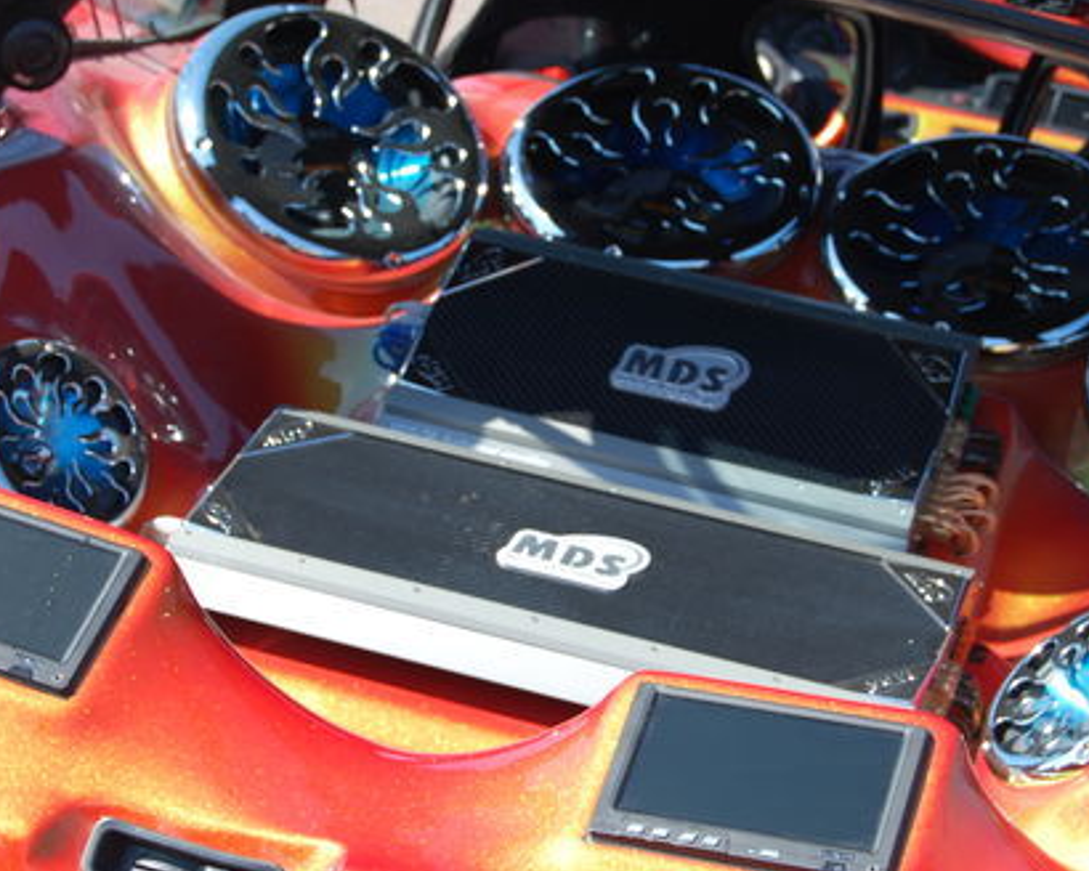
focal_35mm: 101
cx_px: 645
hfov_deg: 19.0
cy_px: 396
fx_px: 3255
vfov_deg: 15.2
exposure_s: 1/250
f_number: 8
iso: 200
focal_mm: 46
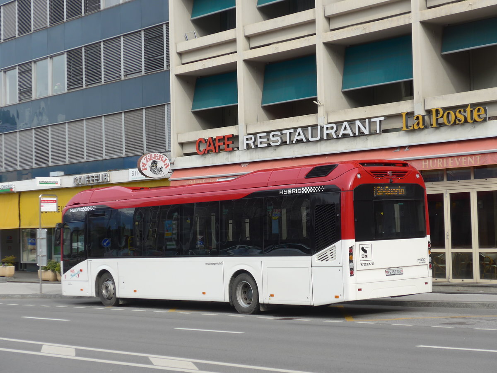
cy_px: 186
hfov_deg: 26.3
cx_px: 248
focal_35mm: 74
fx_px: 1062
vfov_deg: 19.9
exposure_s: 1/320
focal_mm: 15
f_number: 4.2
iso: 80
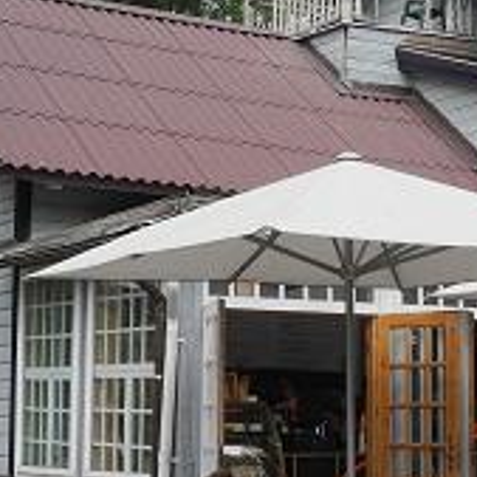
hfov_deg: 15.6
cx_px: 469
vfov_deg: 15.8
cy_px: 308
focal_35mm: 110
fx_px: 1715
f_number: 3.2
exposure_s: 1/640
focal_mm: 8.8
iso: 100
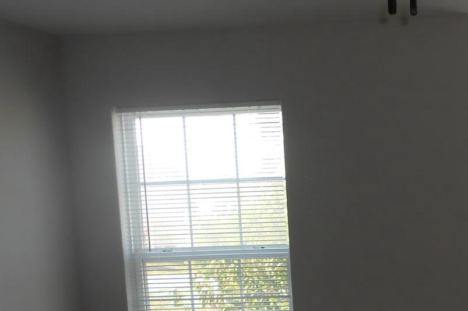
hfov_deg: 26.8
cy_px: 333
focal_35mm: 69
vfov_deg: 19.0
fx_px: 897
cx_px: 518
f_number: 3.5
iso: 80
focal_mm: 4.6
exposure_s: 1/50
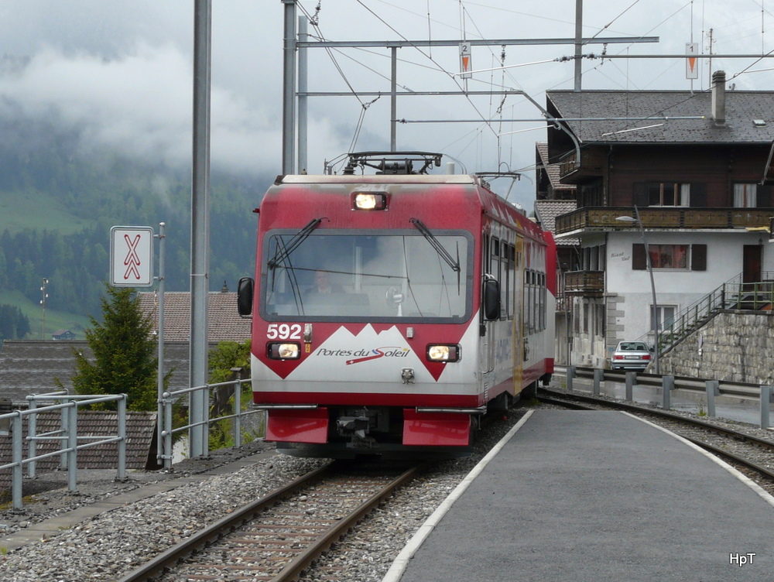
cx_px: 387
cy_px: 291
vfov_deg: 23.7
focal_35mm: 62
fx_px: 1388
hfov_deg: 31.2
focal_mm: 10.2
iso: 100
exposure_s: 1/200
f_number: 5.6
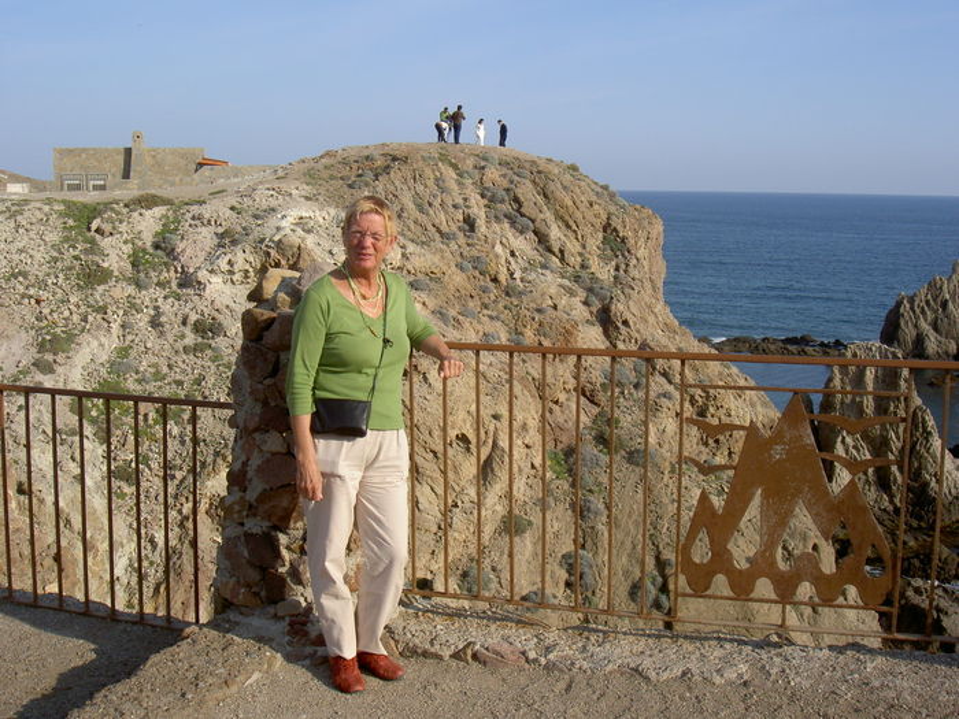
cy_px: 360
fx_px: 1080
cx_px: 480
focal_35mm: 39
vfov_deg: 36.8
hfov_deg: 47.9
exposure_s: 1/500
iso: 50
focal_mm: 8
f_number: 4.7
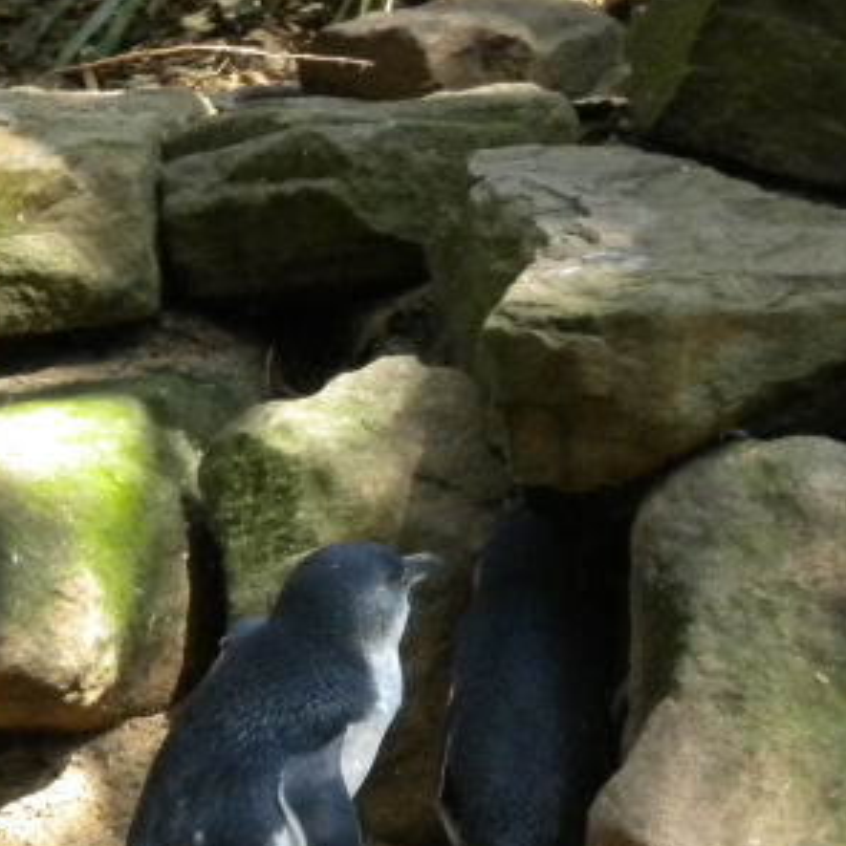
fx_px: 6083
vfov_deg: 7.9
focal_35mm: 220
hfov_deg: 8.0
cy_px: 609
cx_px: 370
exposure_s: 1/138
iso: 485
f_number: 5.9
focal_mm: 18.9
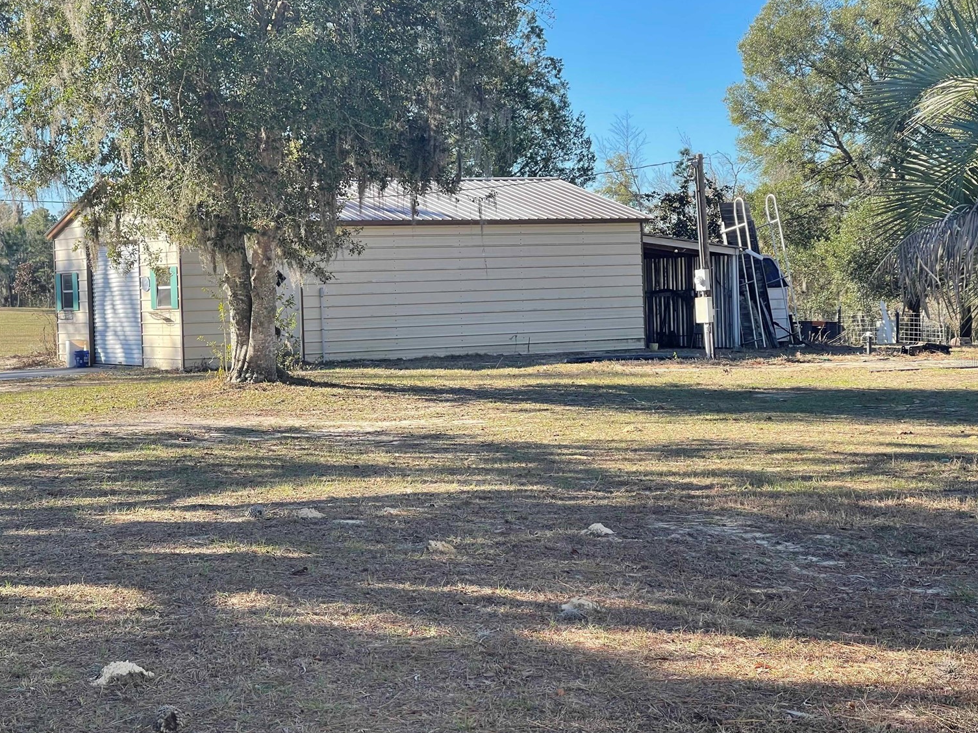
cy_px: 362
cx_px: 496
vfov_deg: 21.6
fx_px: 1921
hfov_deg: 28.6
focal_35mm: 68
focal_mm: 7.5
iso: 20
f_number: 2.2
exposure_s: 1/354
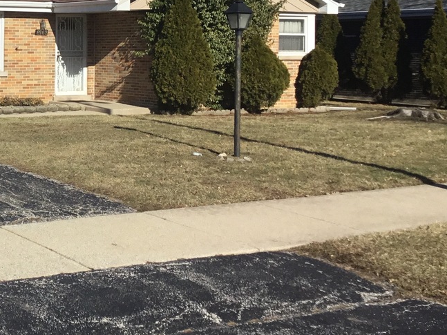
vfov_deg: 21.1
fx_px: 891
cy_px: 68
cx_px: -27
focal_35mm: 69
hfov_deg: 26.3
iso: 25
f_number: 2.4
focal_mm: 3.3
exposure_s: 1/1664
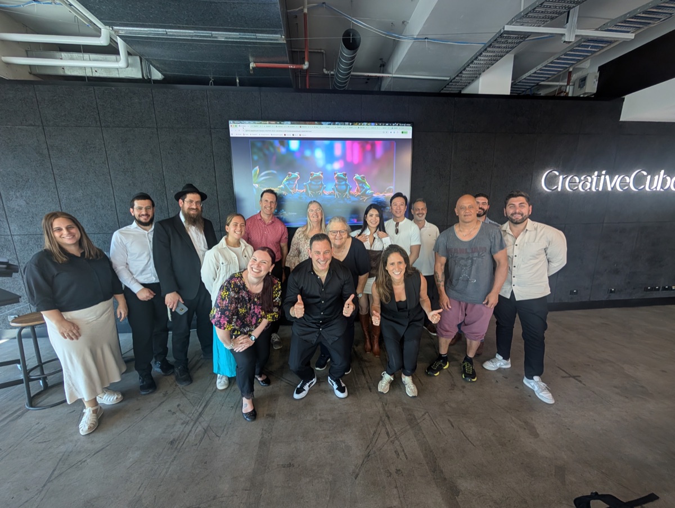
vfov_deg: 94.6
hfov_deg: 110.5
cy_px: 254
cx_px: 338
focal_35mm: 12
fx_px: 234
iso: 144
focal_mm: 2.02
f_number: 1.7
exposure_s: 1/120
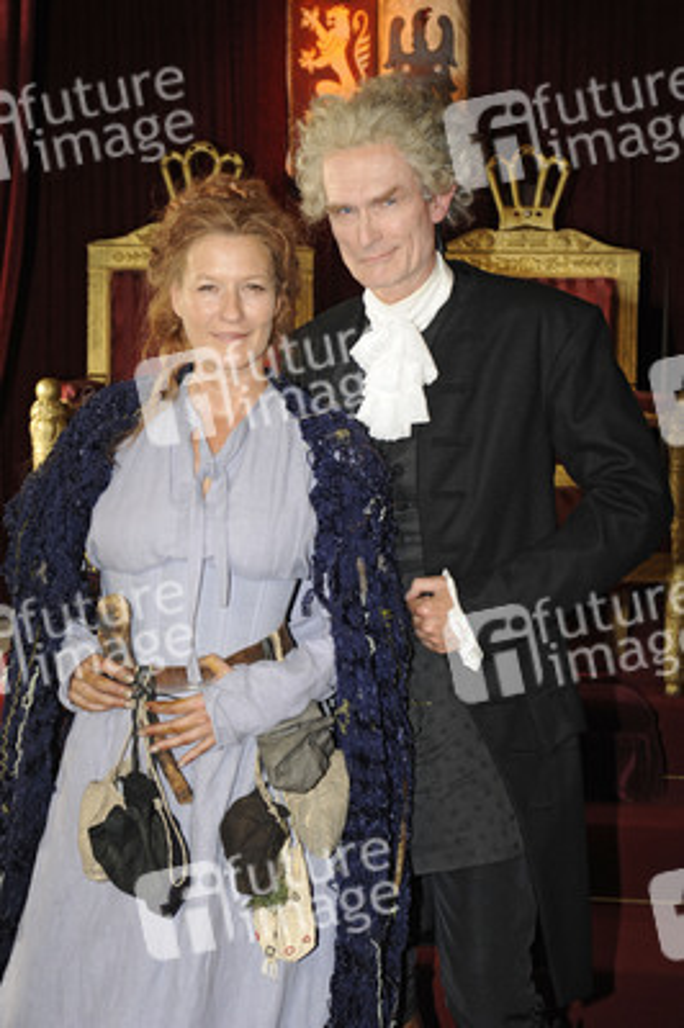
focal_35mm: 70
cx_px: 342
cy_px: 514
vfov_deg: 28.9
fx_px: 1998
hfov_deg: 19.4
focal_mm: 70
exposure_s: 1/160
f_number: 5.6
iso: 640
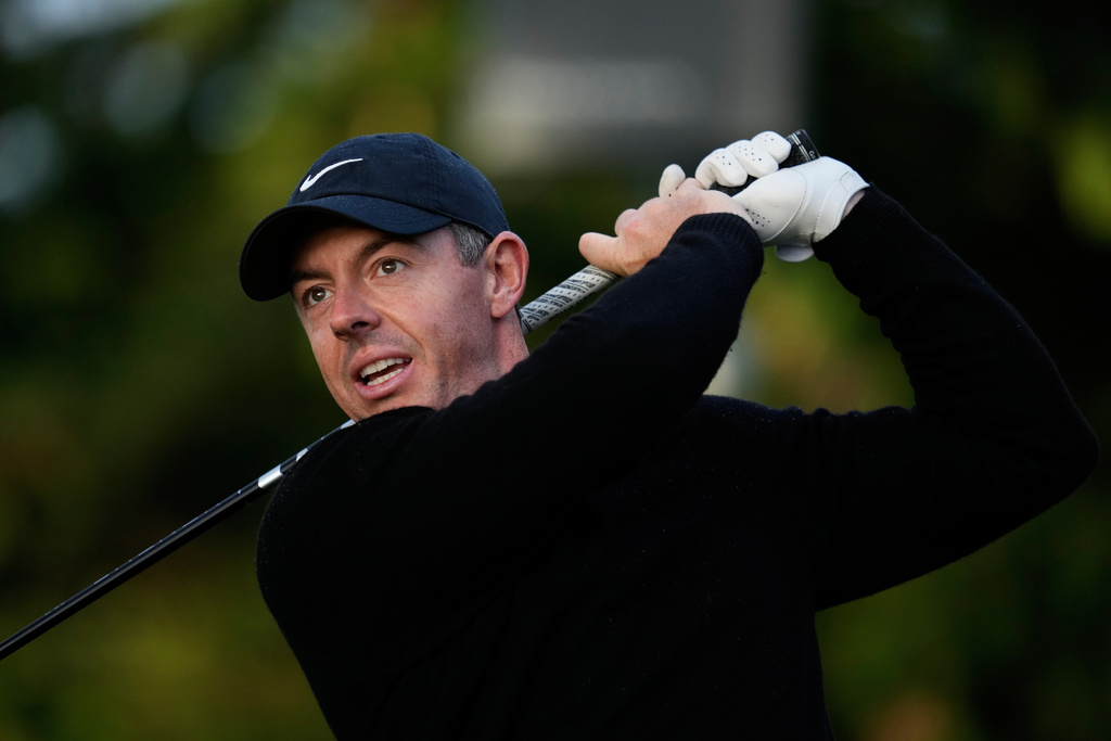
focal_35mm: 400
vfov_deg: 3.4
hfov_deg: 5.2
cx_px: 556
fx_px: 12345
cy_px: 370
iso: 1600
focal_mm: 400
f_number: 2.8
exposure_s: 1/2000
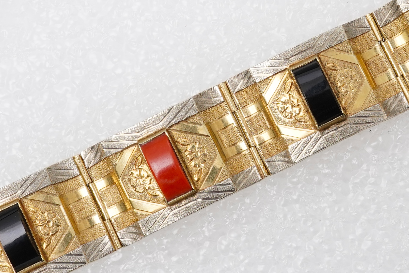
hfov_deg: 18.2
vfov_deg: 12.4
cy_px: 75
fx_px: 1250
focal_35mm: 110
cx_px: 391
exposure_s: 1/125
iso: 500
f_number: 20
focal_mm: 30
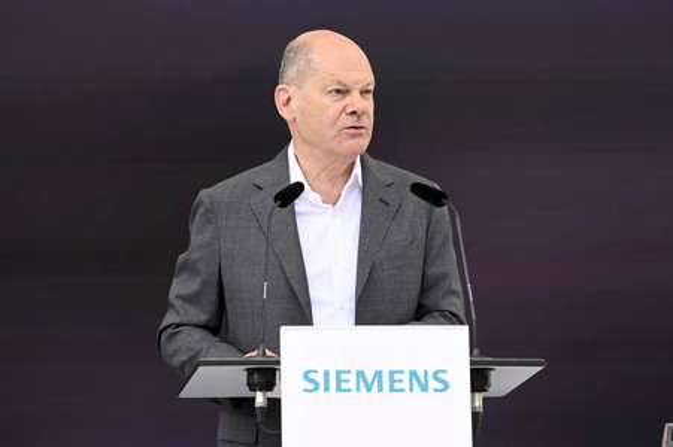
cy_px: 224
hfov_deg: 10.3
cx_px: 336
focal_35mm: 200
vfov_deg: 6.9
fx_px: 3736
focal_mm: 200
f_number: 4.5
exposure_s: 1/1000
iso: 400
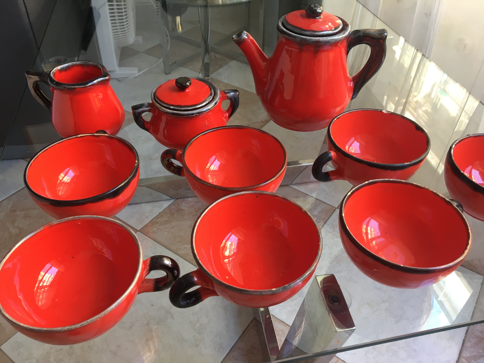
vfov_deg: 48.2
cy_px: 182
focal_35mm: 29
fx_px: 405
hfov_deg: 61.7
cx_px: 242
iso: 32
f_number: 2.2
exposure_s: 1/33
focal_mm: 4.15
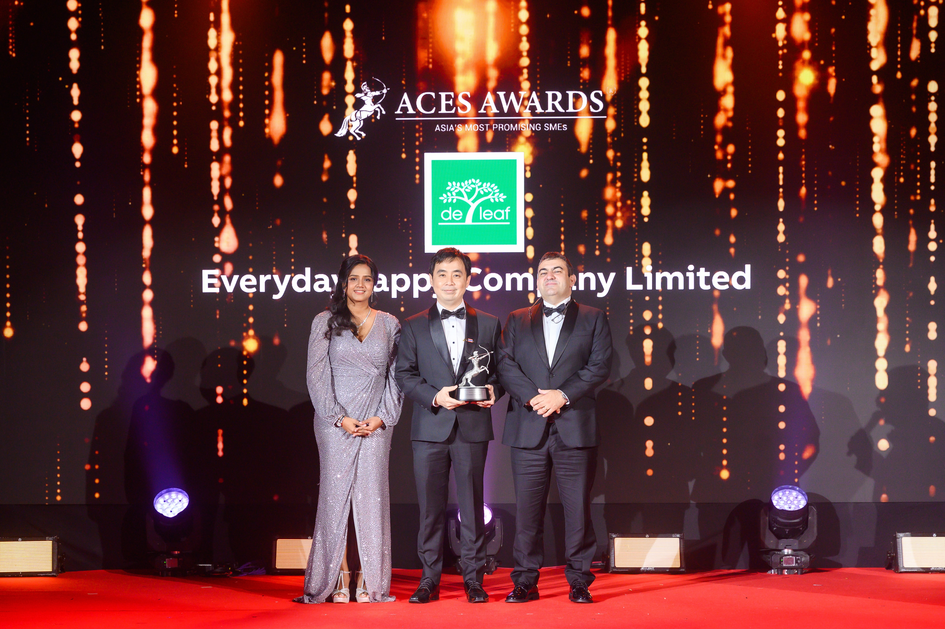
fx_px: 1758
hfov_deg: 30.1
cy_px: 314
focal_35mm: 67
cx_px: 472
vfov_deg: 20.3
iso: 2000
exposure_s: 1/320
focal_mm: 67
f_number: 4
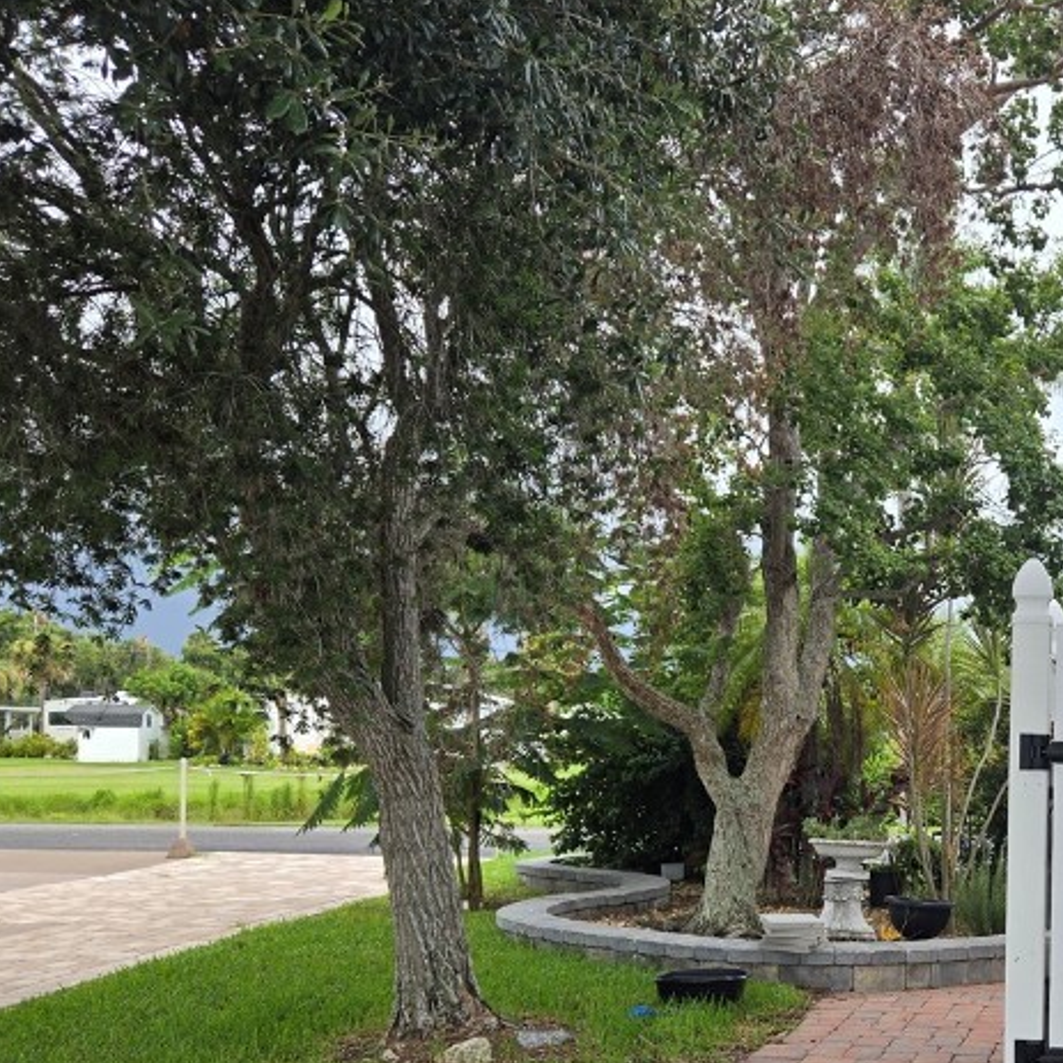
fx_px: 1563
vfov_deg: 36.8
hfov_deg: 35.5
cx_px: 937
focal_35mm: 45
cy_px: 781
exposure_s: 1/968
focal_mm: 5.4
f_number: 1.8
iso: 25
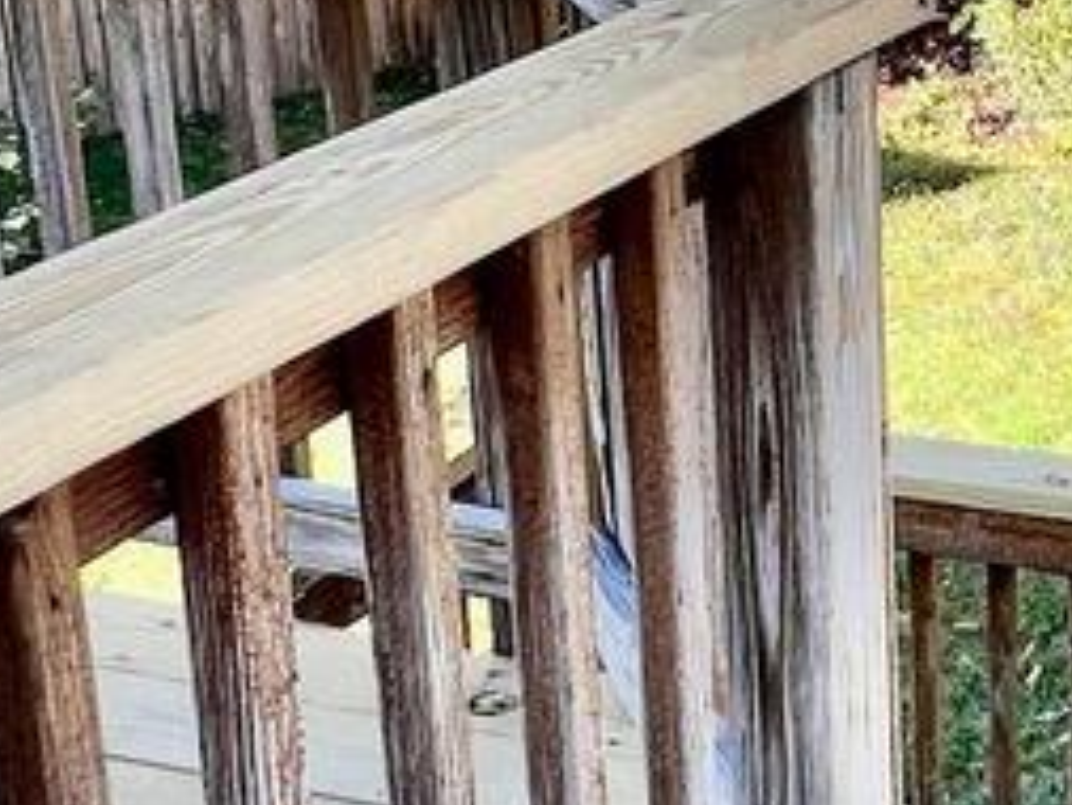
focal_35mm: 74
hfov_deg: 23.5
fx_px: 2293
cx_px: 1356
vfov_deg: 19.6
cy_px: 89
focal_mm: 1.57
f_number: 1.8
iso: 32
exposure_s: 1/326
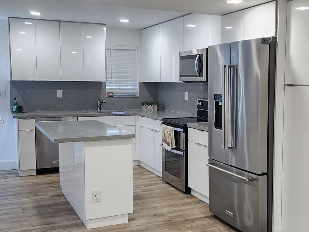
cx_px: 189
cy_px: 121
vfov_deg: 31.5
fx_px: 411
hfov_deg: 41.0
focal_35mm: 46
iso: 160
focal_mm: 6.4
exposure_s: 1/120
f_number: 1.8
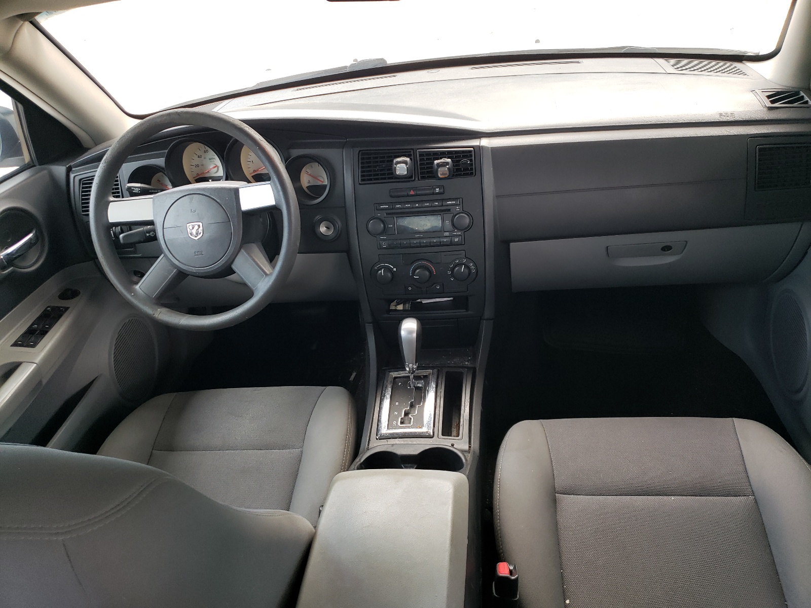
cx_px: 406
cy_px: 304
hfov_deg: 67.3
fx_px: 609
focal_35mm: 26
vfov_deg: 53.1
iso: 64
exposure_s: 1/120
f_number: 1.5
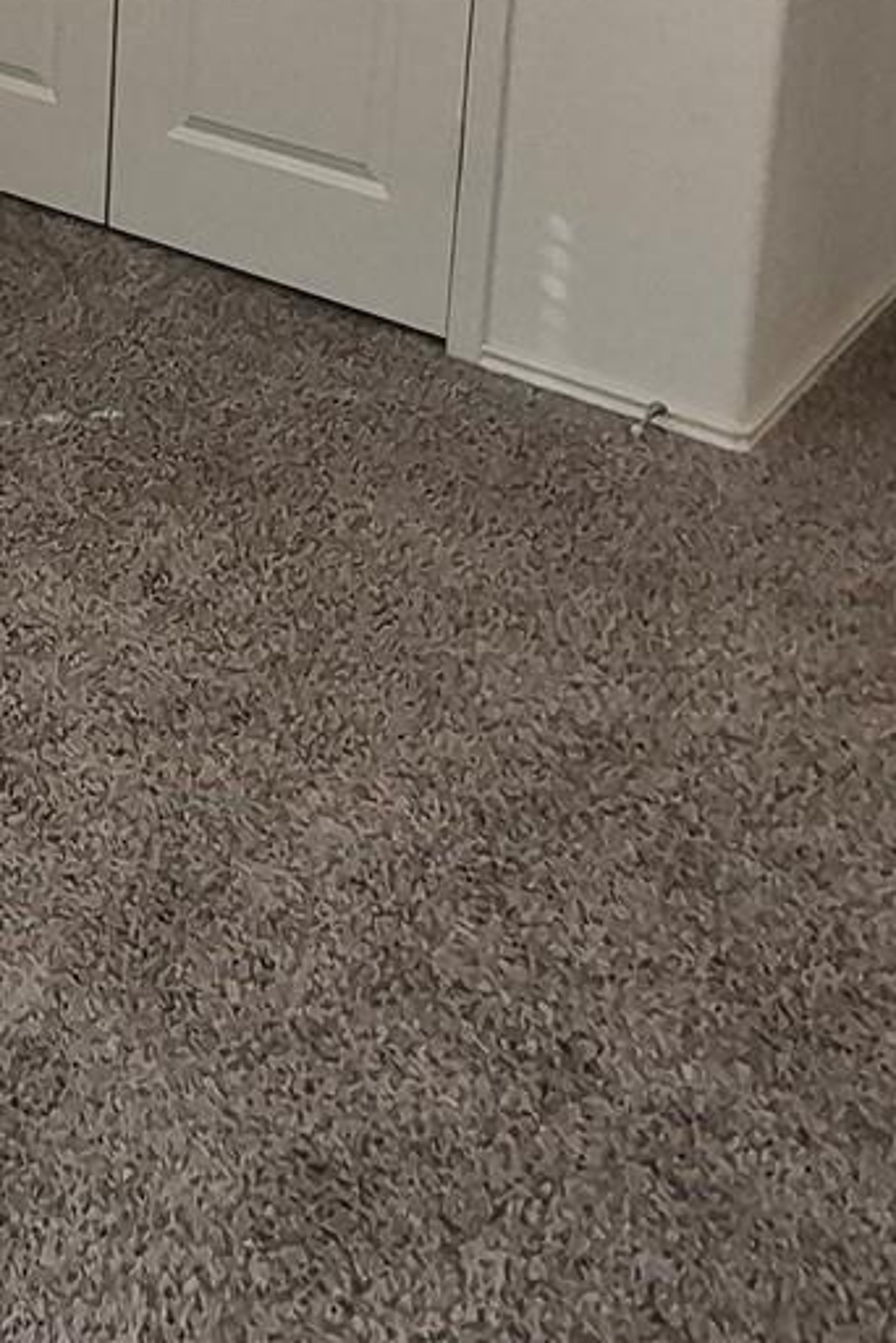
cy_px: -312
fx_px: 2016
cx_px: -252
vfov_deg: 30.6
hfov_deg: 22.5
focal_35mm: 54
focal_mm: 1.74
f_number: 2.2
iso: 200
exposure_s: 1/60
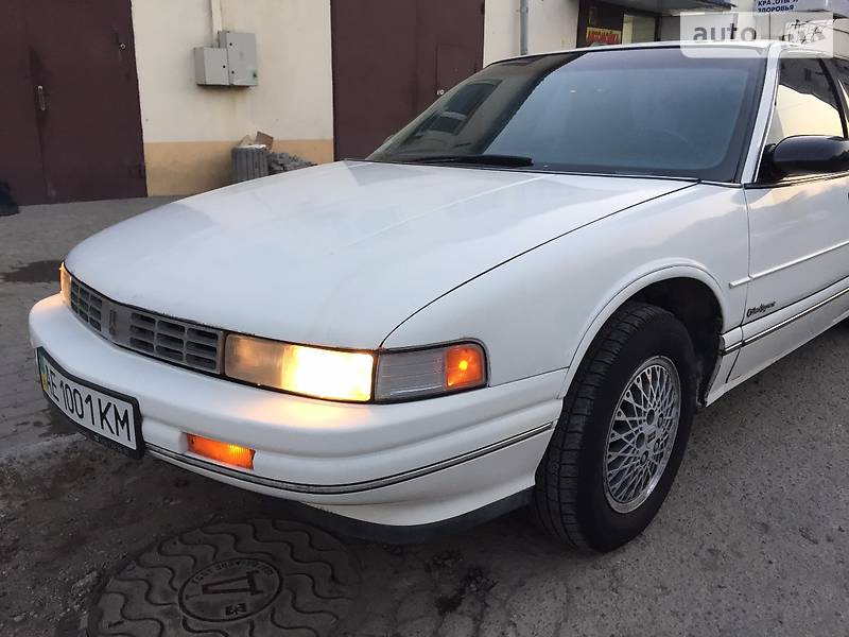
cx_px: 424
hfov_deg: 61.7
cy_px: 318
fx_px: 711
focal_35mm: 29
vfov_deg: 48.2
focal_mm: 4.2
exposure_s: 1/33
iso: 40
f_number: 2.2
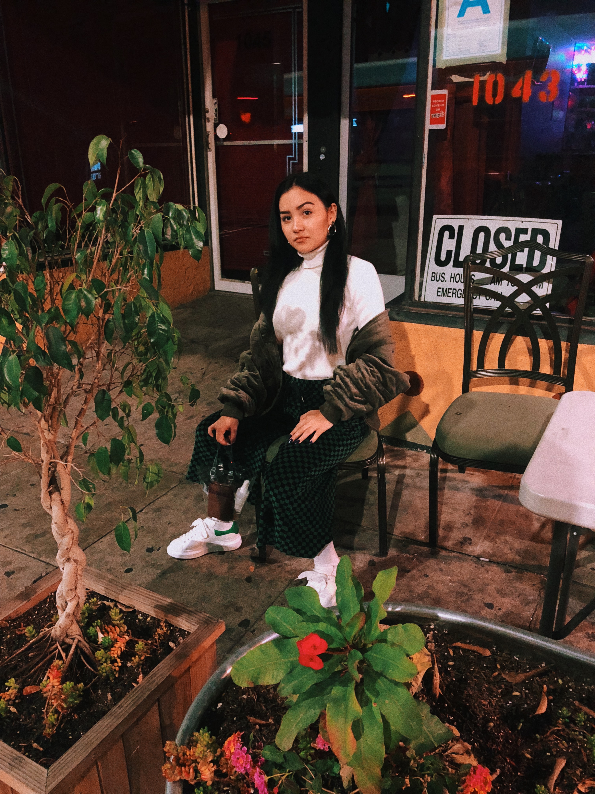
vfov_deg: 63.4
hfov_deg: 49.7
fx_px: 642
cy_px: 397
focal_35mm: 28
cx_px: 298
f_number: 1.8
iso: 250
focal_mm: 3.99
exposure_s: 1/4
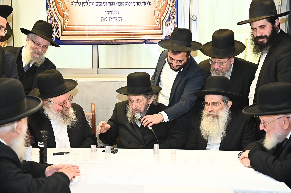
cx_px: 146
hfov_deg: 38.2
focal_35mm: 52
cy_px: 96
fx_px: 420
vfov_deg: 25.9
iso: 2000
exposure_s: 1/200
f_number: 4.5
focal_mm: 52
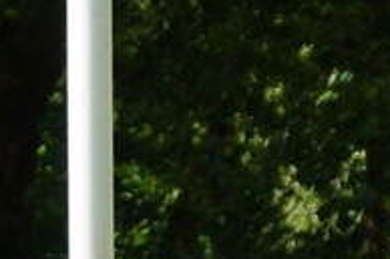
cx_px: -101
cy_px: 566
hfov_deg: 2.6
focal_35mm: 791
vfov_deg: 1.7
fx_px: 8562
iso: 100
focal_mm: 100
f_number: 6.3
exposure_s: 1/200
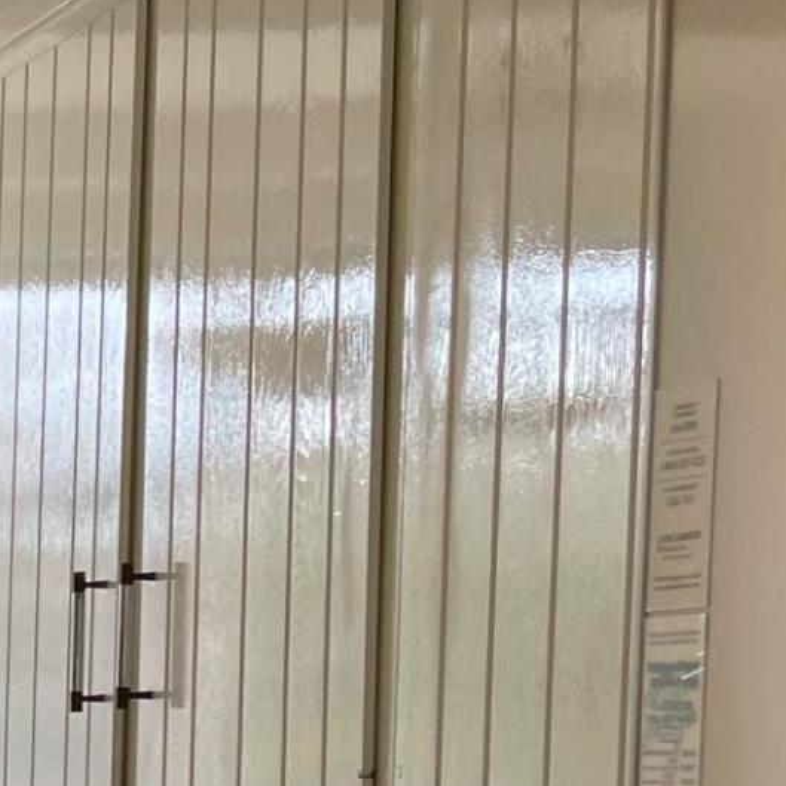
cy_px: 1076
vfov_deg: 13.4
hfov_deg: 11.9
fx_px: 3211
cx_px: -963
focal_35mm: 125
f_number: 1.6
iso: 32
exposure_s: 1/336
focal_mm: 4.2
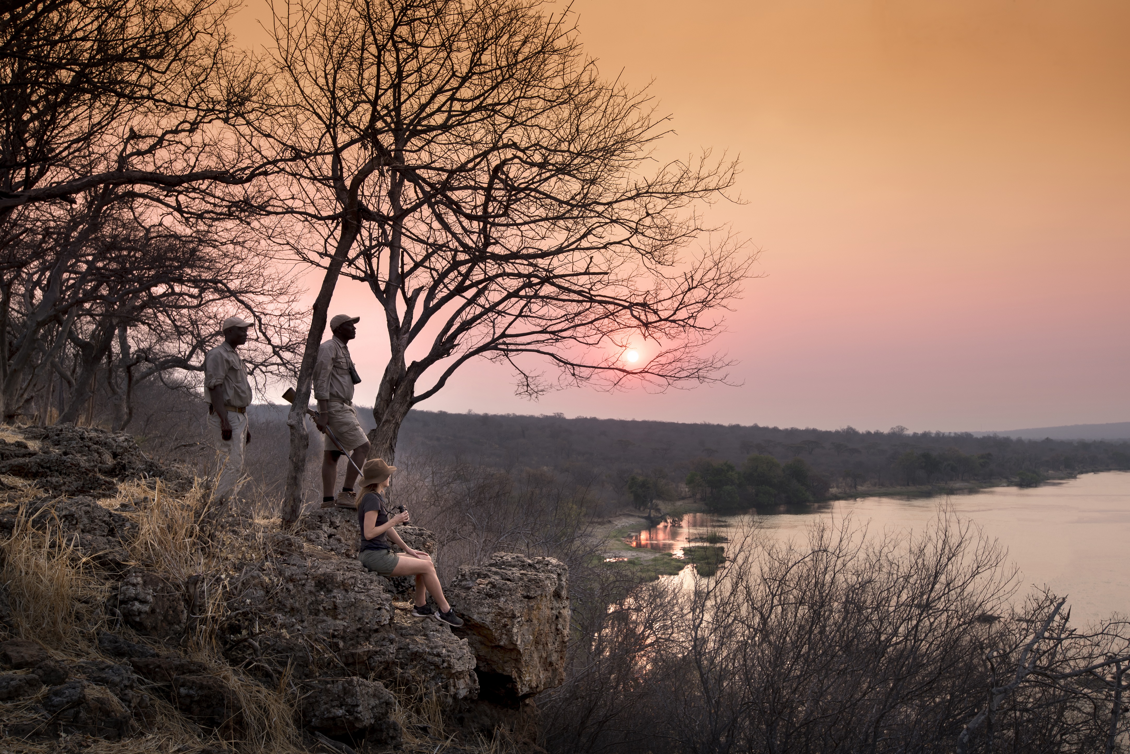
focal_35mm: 35
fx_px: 1099
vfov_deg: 37.9
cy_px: 377
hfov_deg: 54.4
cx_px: 565
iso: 280
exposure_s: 1/60
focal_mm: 35
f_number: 8
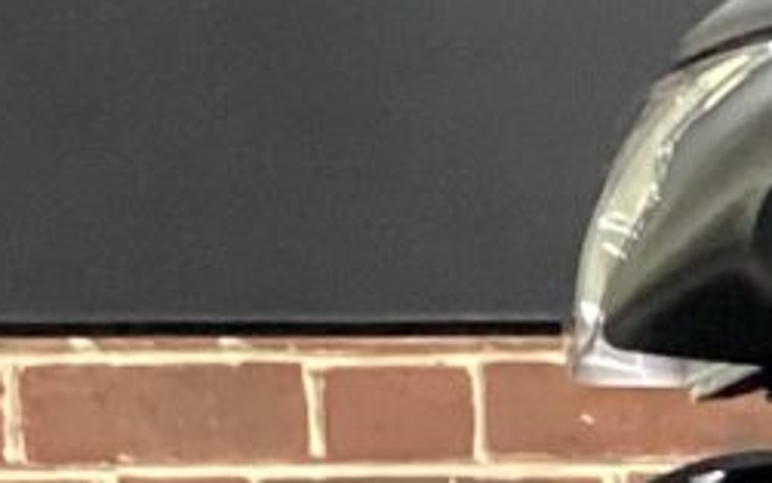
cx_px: 2073
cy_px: 1006
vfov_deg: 5.1
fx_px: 5282
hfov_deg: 7.6
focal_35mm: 251
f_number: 2.4
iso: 250
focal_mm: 3.3
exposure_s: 1/40
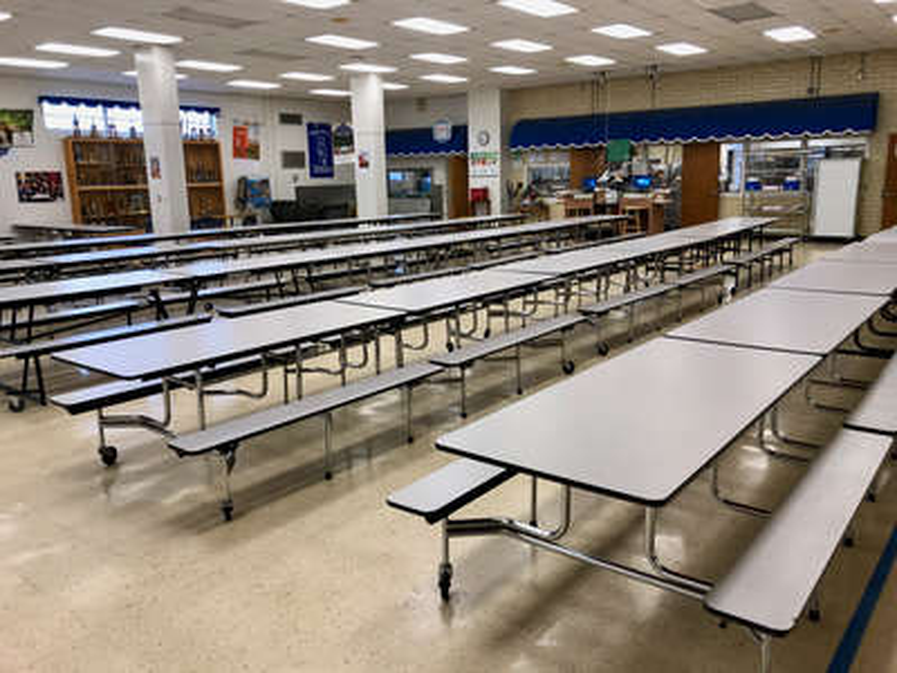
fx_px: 726
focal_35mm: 28
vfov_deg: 49.7
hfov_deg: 63.4
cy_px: 336
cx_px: 448
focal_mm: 4
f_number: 1.8
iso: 32
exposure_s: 1/30
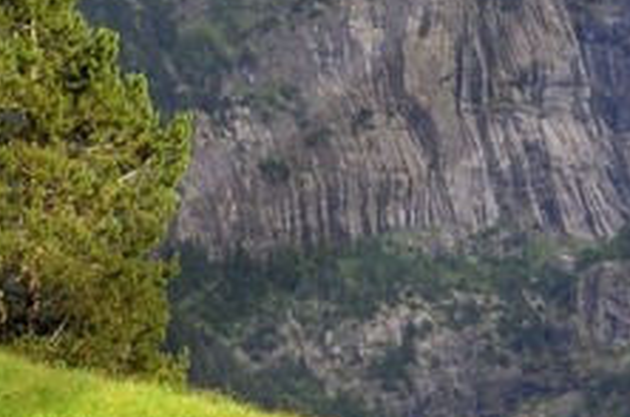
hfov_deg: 6.7
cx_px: -341
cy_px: -712
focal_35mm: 303
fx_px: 5291
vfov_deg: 4.4
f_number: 7.6
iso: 100
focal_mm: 28
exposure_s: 1/160
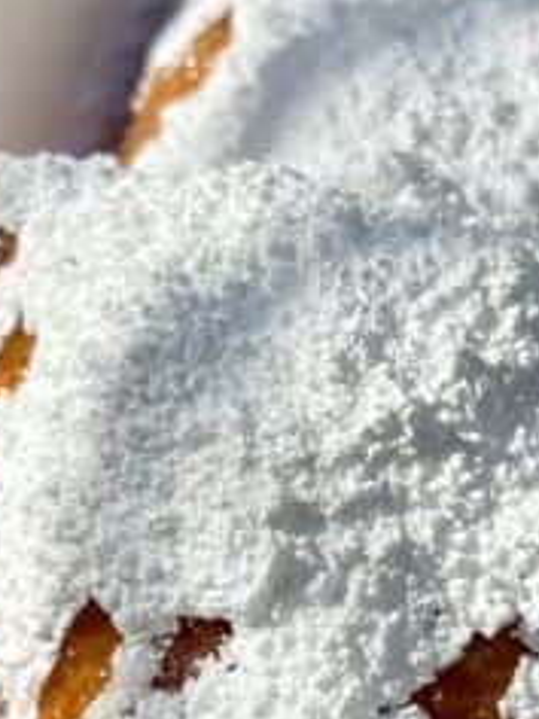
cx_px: 344
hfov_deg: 13.1
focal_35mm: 113
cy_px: 603
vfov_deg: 17.2
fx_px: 2346
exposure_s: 1/3968
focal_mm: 5.7
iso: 50
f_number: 1.5
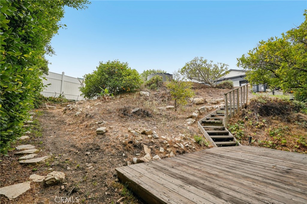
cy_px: 102
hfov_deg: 93.3
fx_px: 145
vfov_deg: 70.4
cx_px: 154
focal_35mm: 17
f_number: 8
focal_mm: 17
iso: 100
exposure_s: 1/320
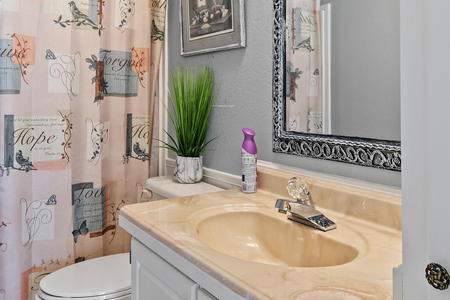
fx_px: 400
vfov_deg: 40.7
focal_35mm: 32
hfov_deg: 58.7
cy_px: 105
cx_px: 230
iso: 100
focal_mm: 12
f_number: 4.8
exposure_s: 1
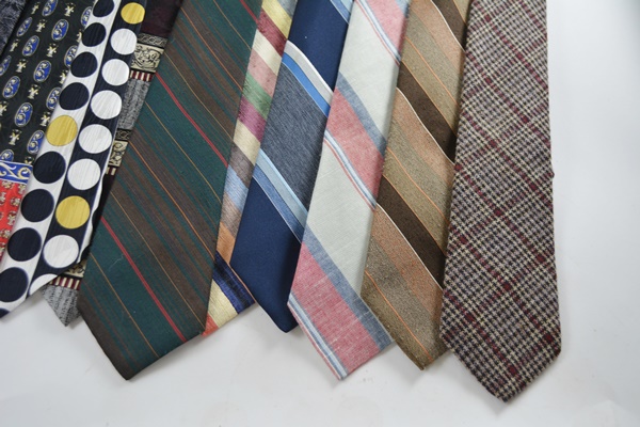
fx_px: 693
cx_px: 320
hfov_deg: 49.6
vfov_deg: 34.2
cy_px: 214
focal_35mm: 39
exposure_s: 1/100
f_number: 5
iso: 400
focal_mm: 26
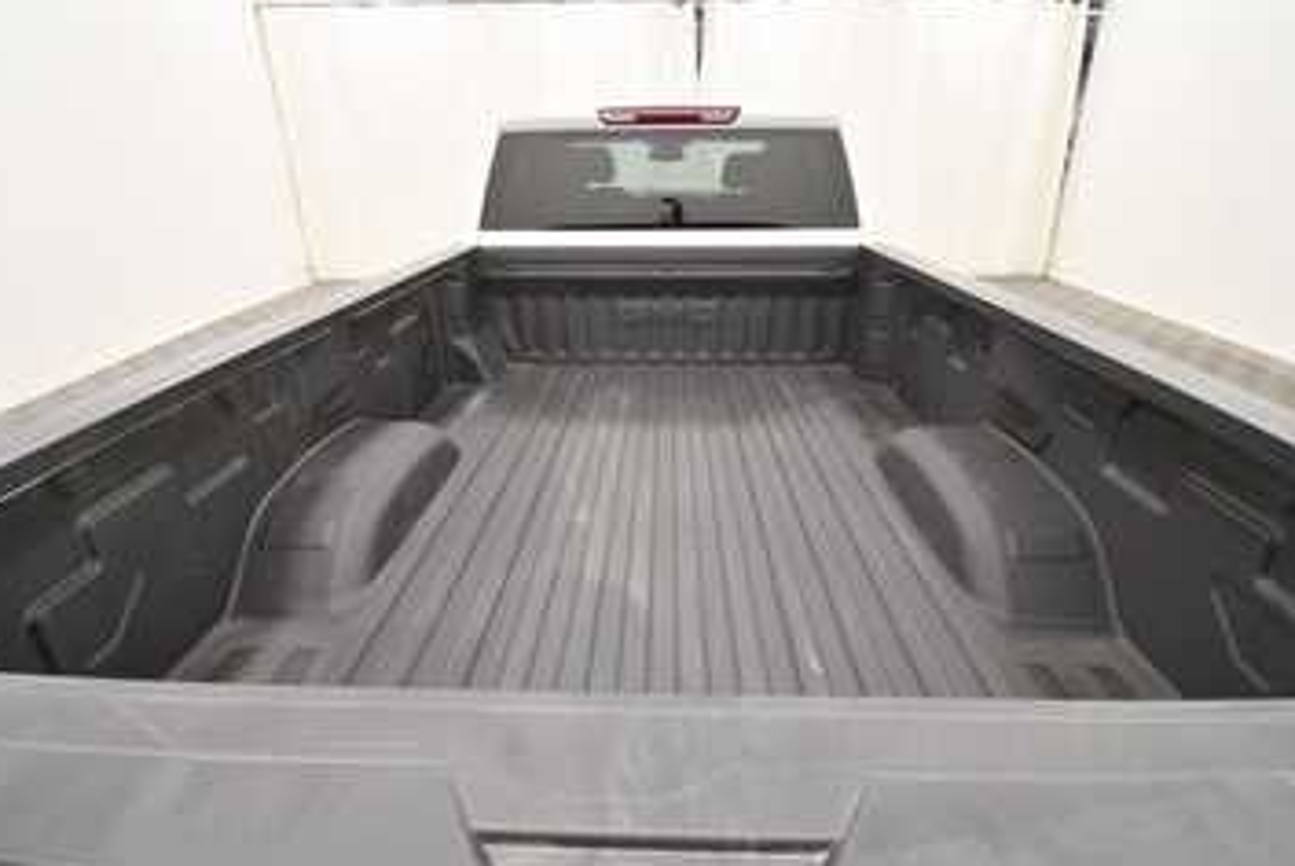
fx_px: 612
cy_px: 424
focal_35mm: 17
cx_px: 653
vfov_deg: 70.5
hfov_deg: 93.2
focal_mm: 10
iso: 1000
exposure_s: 1/125
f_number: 4.5
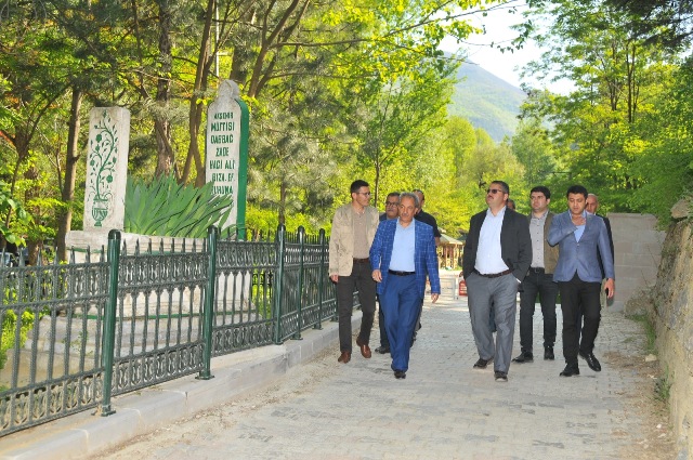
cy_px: 230
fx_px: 836
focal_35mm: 44
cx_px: 346
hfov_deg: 45.0
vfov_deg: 30.8
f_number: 8
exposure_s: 1/250
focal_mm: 29
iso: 250
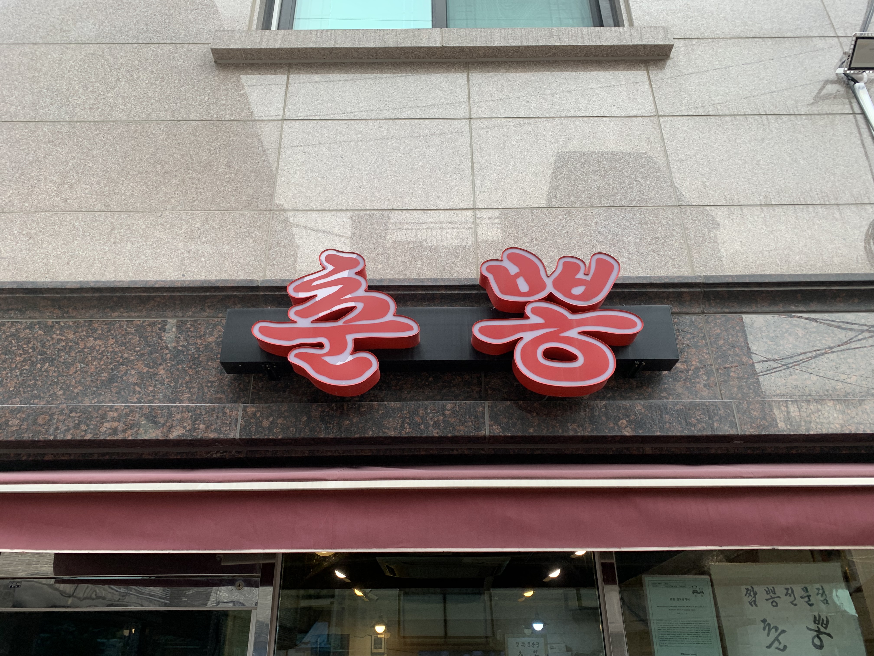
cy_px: 328
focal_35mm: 26
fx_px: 656
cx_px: 437
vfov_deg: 53.1
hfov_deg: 67.3
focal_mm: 4.25
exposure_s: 1/121
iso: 32
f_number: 1.8
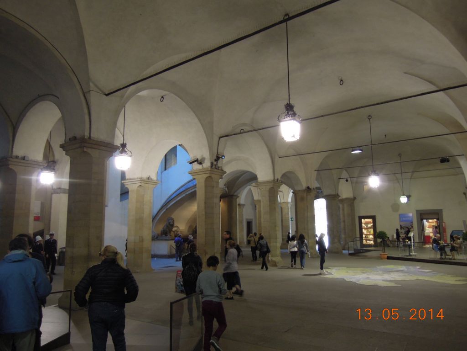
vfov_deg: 56.8
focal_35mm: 24
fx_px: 324
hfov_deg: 71.6
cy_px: 176
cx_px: 234
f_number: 2.8
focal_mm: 4.3
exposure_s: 1/30
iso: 220
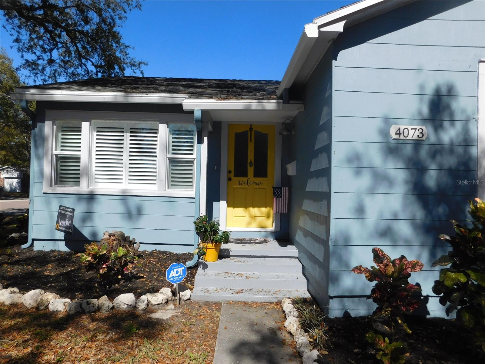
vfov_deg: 58.9
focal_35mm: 23
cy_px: 182
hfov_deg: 73.9
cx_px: 242
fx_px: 322
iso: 125
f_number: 6
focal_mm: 4
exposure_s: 1/640
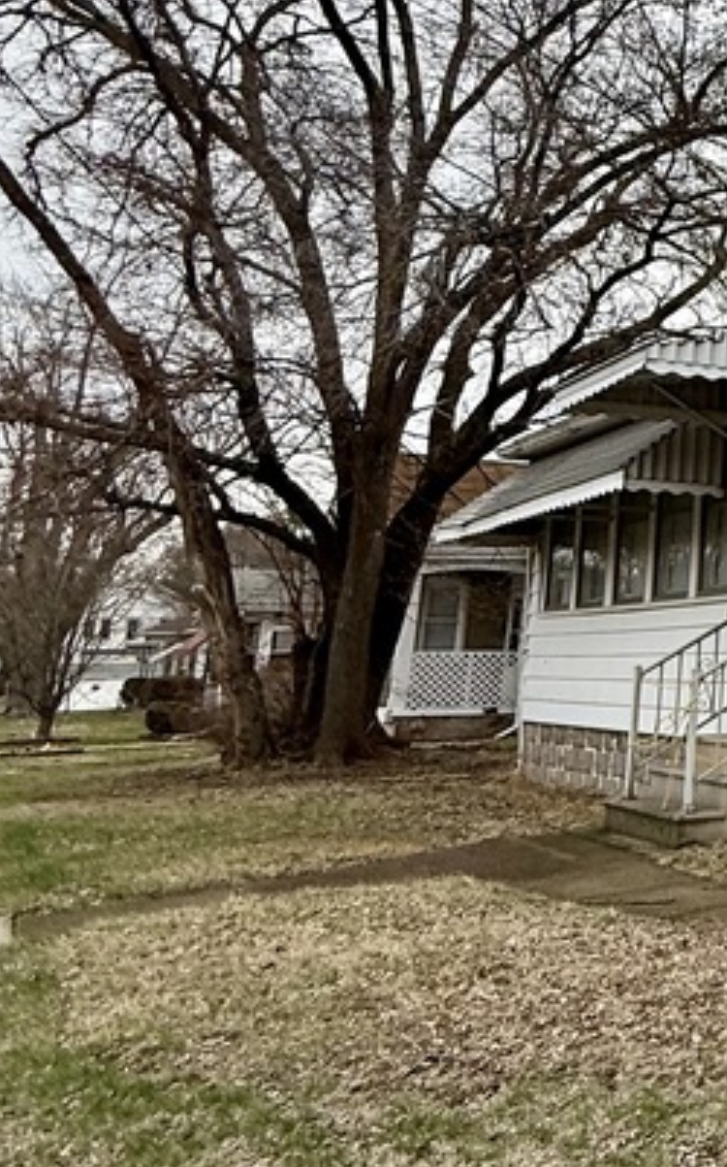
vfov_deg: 48.6
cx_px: 1134
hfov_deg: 24.0
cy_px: 399
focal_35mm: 40
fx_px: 1270
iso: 50
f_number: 2.2
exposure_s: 1/433
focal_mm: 2.22
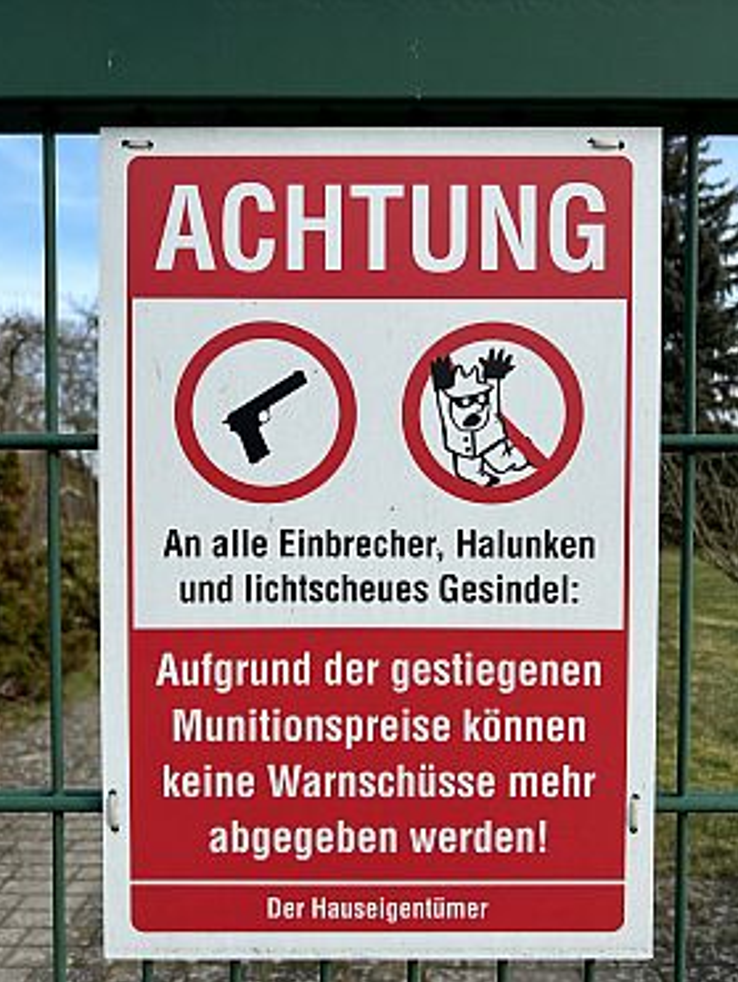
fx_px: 795
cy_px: 524
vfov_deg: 63.3
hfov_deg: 49.8
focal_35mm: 28
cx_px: 378
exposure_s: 1/1808
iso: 50
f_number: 1.5
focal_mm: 5.7
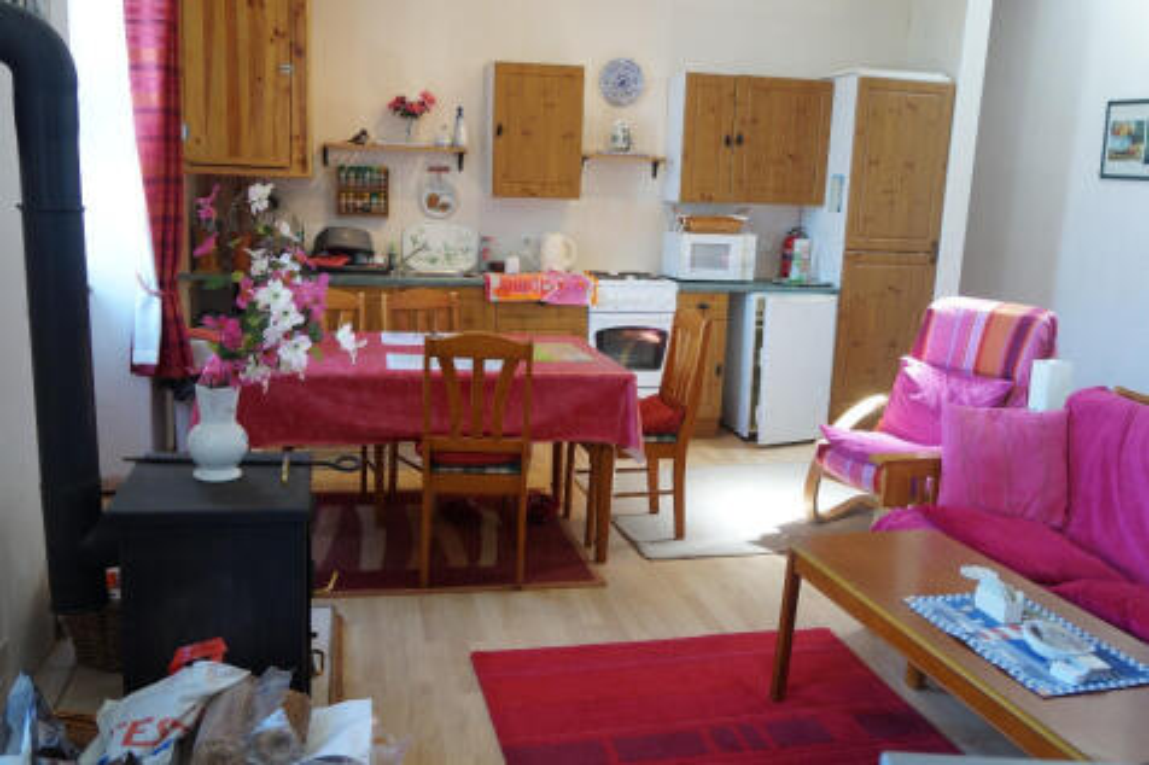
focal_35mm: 32
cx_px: 574
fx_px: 1005
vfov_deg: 41.7
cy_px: 382
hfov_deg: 59.5
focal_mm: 21
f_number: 4
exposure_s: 1/20
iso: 200
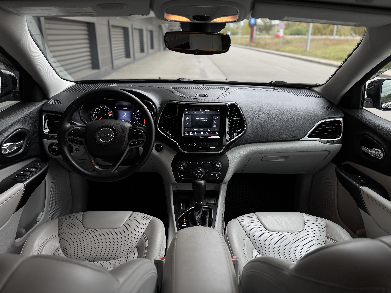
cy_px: 146
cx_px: 196
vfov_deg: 56.8
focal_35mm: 24
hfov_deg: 71.6
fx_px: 271
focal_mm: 6.76
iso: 64
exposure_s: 1/113
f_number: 1.78
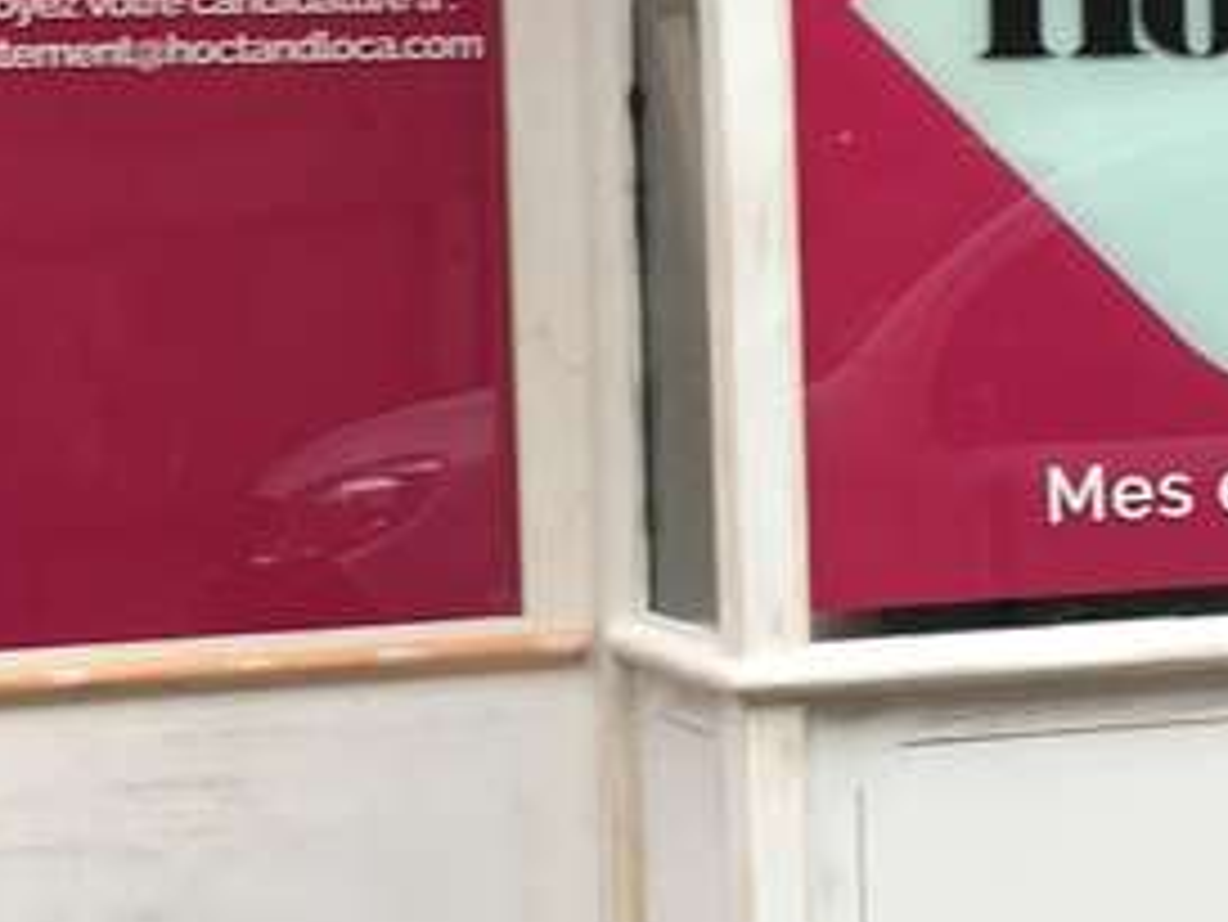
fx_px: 3017
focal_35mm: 85
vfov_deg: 17.3
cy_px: 256
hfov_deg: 23.0
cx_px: 738
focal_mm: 4.15
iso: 32
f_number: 2.2
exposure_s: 1/50
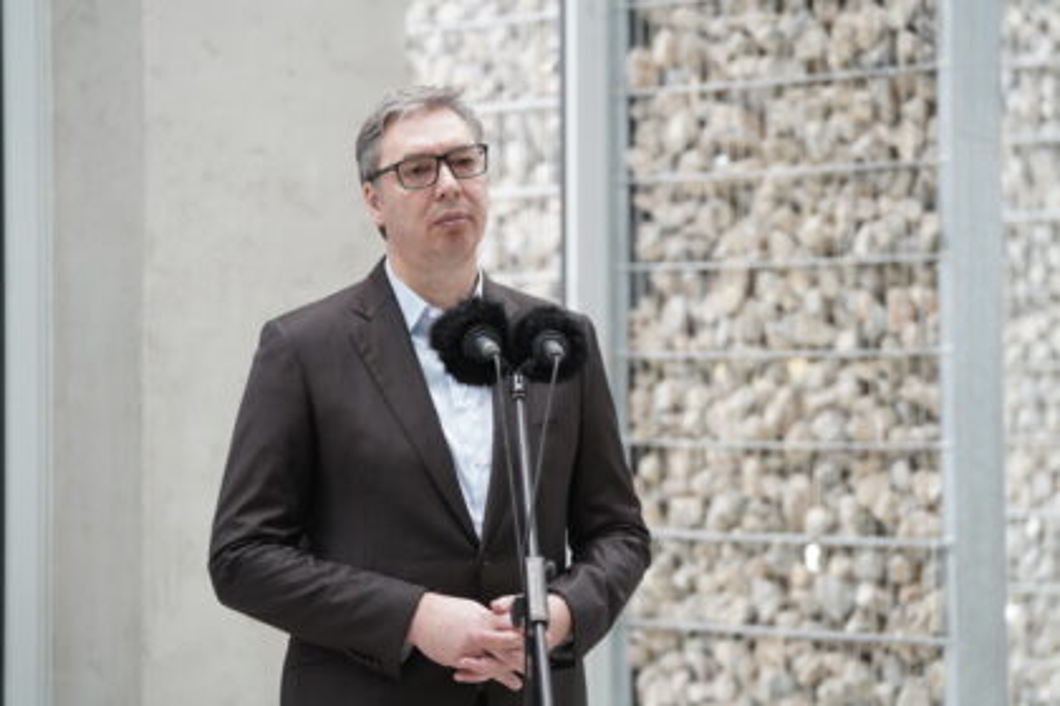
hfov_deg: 15.1
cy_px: 353
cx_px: 530
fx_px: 4004
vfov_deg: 10.1
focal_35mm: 136
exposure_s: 1/200
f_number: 3.5
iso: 800
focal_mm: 136
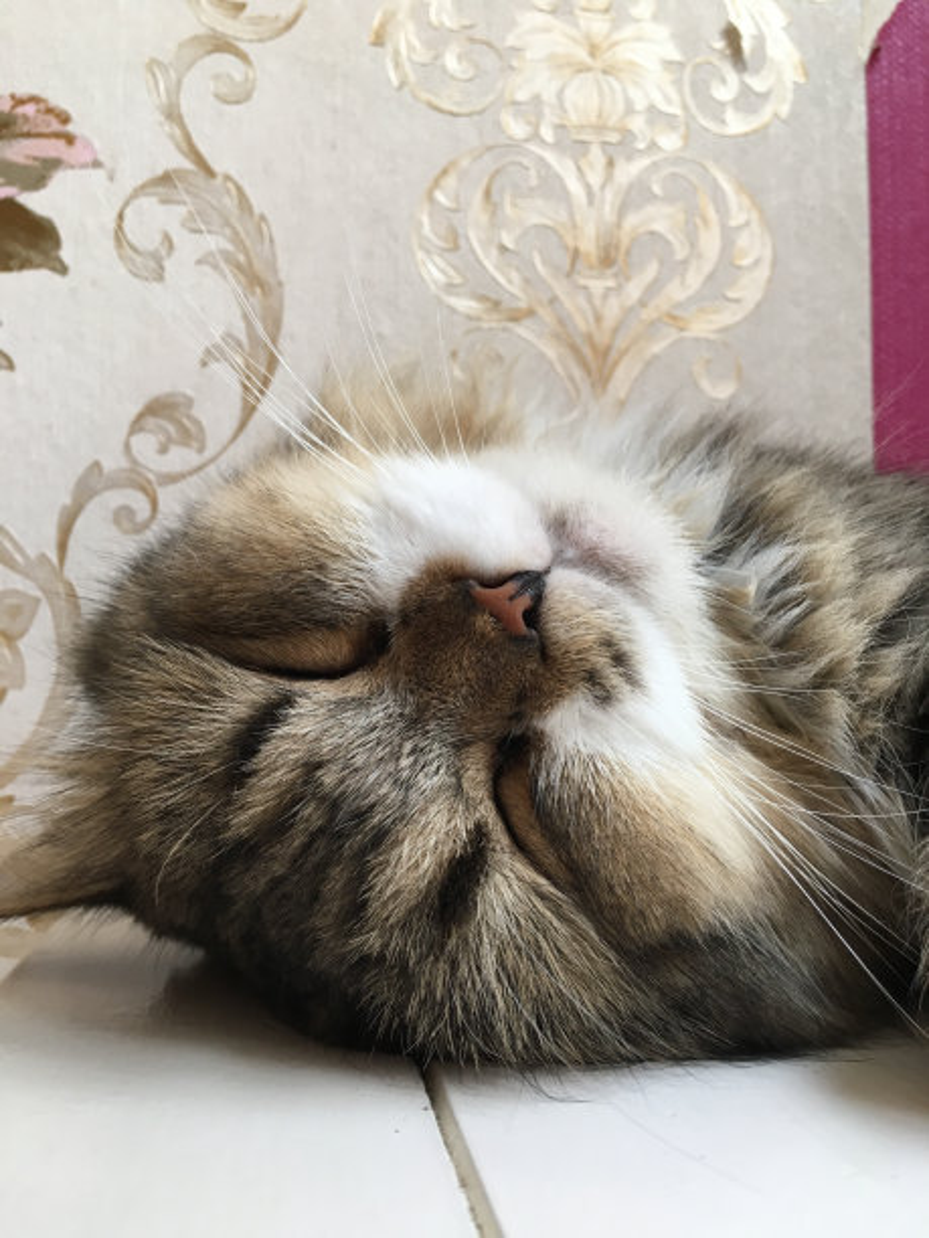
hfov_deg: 48.2
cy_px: 619
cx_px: 464
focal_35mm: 29
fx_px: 1038
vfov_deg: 61.7
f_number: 2.2
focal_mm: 4.15
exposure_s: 1/33
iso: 32
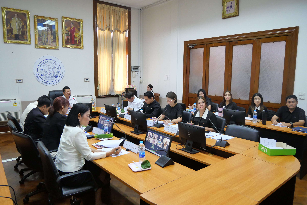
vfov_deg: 53.2
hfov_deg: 73.7
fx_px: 205
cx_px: 154
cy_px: 102
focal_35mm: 24
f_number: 3.5
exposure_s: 1/60
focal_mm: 12
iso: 1600
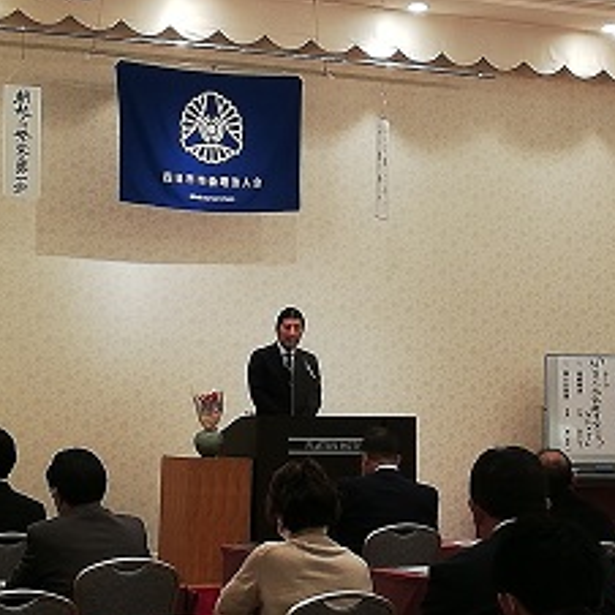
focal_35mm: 120
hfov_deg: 14.5
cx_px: 361
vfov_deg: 14.5
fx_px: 2412
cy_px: 322
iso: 160
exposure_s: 1/33.3
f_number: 2.2
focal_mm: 3.81
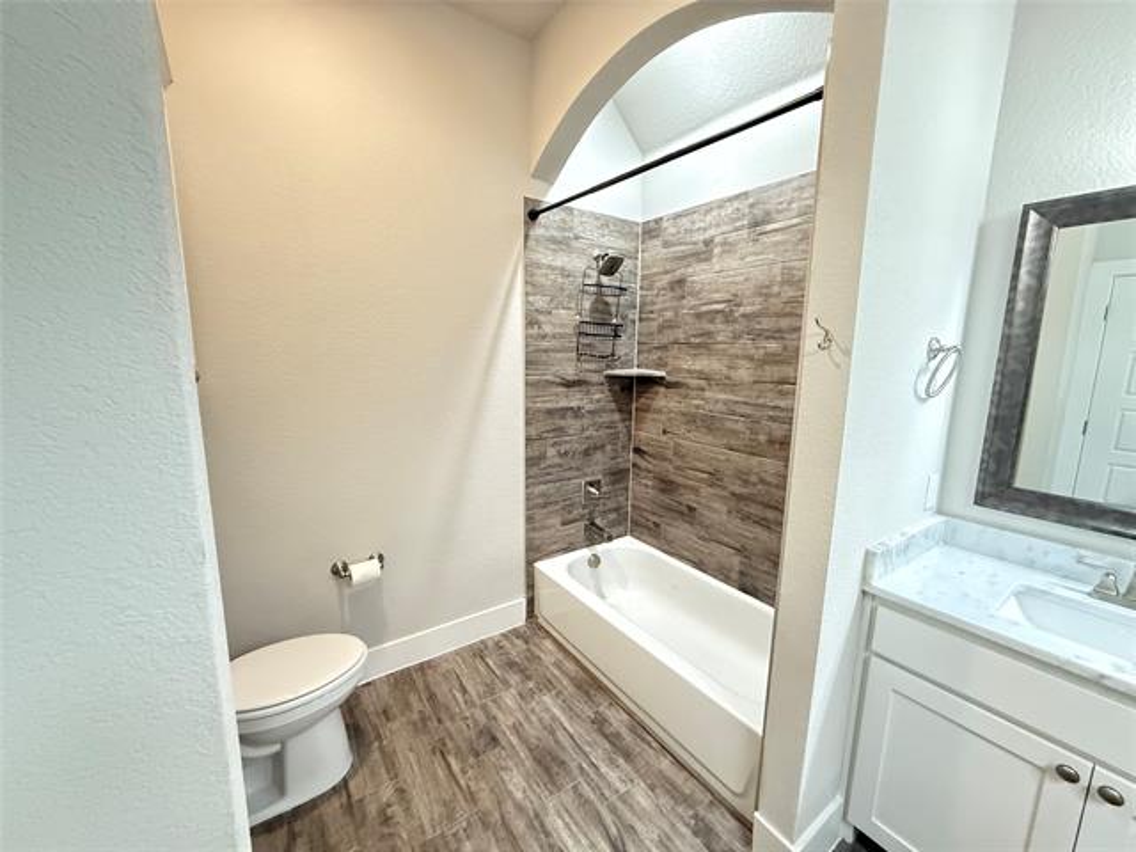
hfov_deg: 102.1
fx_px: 459
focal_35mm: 14
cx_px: 568
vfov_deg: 85.7
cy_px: 426
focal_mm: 2.22
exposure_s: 1/60
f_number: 2.2
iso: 1000
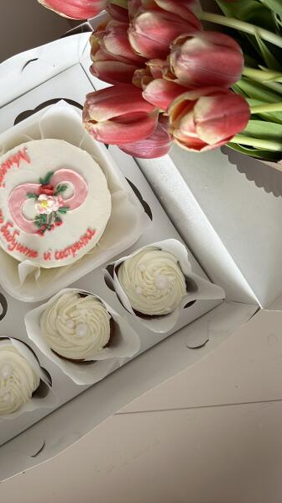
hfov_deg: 33.0
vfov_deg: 56.6
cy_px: 252
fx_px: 466
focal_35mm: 35
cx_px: 66
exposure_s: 1/121
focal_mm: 6.86
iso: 160
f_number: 1.78
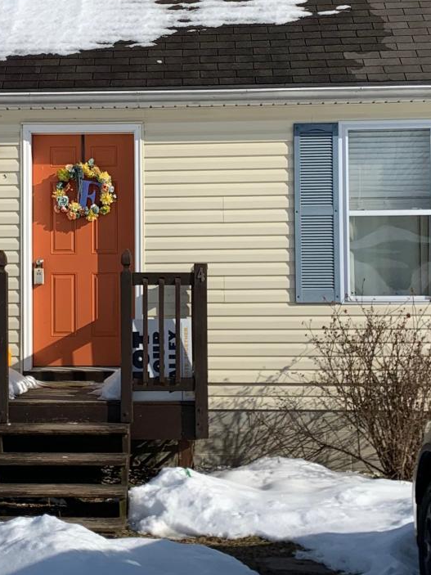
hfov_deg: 19.7
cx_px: 94
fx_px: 1229
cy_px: 242
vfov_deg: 26.3
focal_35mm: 74
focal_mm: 4.25
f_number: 1.8
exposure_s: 1/4464
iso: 25
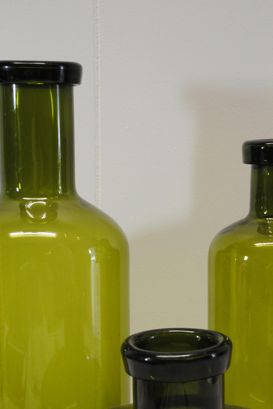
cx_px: 156
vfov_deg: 28.2
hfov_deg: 19.5
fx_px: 794
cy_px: 327
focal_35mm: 70
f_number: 4.2
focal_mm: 26
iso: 360
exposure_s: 1/30
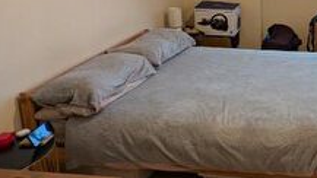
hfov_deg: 42.7
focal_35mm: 42
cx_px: 306
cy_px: 5
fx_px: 353
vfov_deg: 27.0
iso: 122
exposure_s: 1/25
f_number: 1.95
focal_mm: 2.23
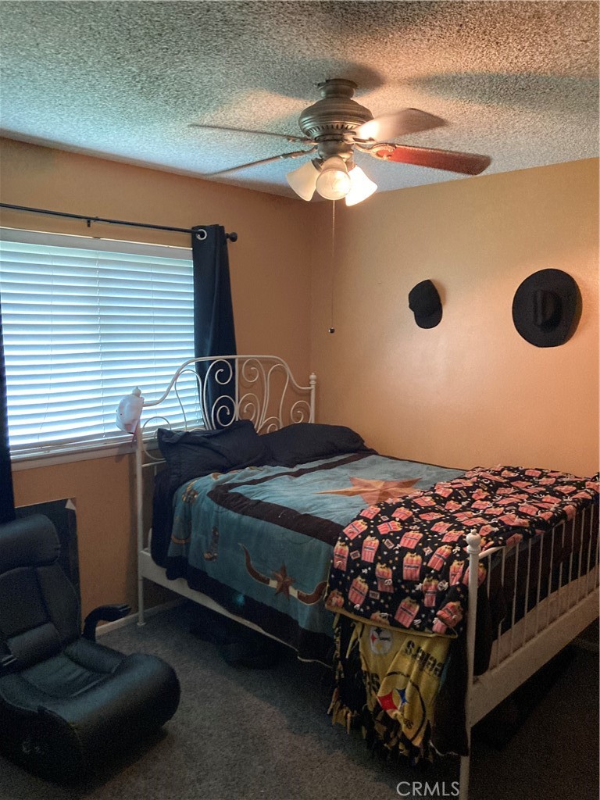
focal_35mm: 28
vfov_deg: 63.4
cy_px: 400
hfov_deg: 49.7
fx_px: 647
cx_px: 300
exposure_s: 1/40
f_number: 1.8
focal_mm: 3.99
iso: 400
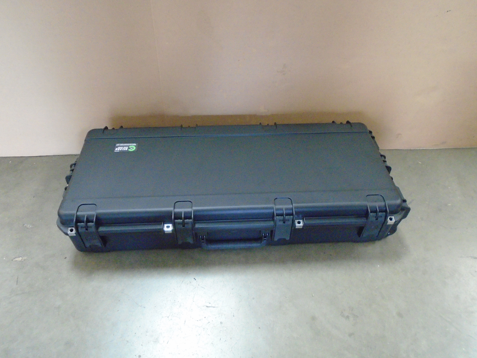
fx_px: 358
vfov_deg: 53.1
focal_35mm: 26
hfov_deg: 67.3
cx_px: 238
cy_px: 179
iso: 800
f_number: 3.2
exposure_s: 1/30
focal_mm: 4.6
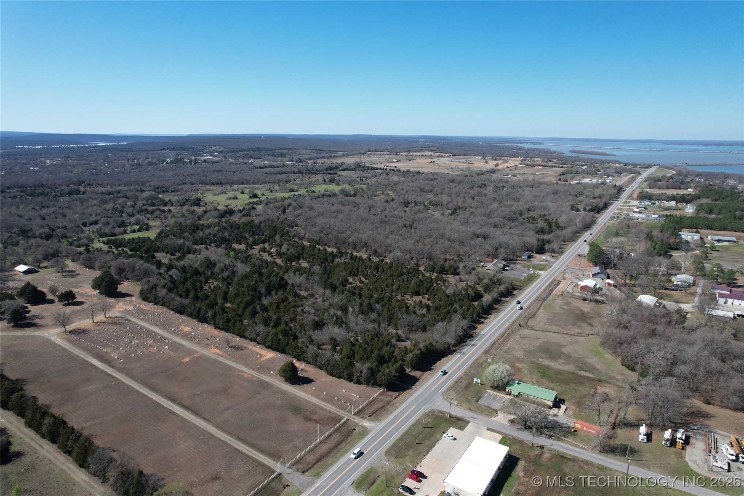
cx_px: 372
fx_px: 455
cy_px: 248
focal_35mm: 22
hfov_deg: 78.6
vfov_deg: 57.2
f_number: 2.8
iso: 200
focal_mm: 8.38
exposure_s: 1/3200
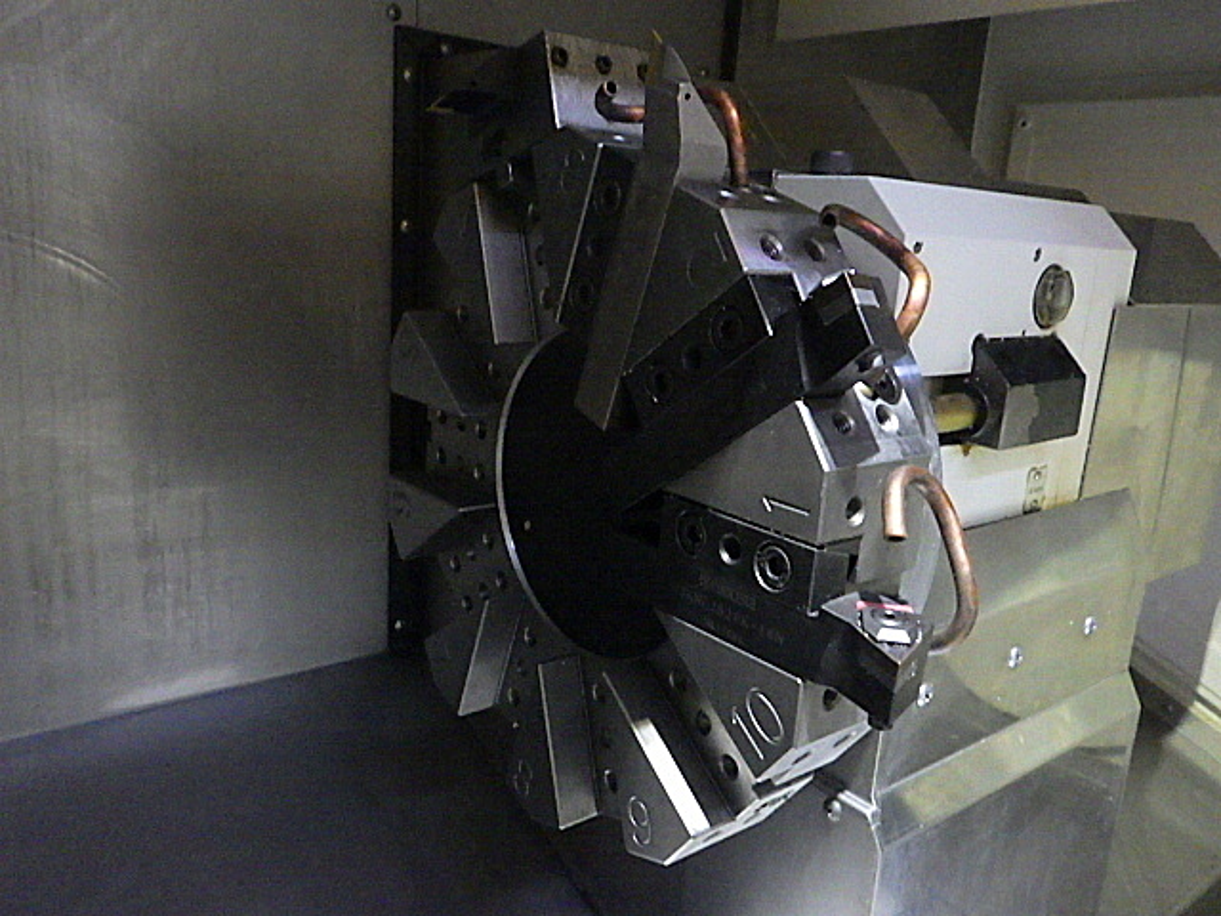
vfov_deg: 49.7
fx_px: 988
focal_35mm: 28
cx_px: 610
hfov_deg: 63.4
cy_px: 458
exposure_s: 1/8
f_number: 3.5
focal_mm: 5
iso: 1600
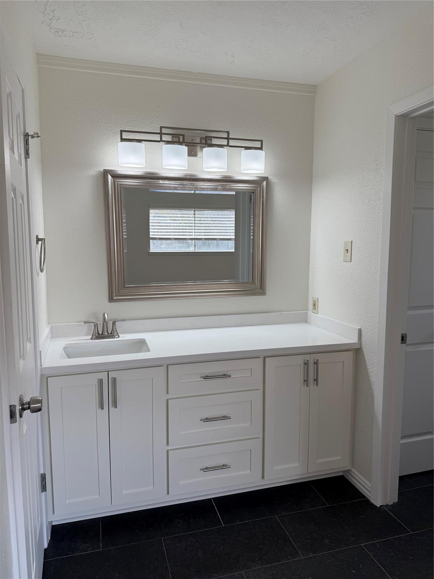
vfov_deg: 71.6
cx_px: 217
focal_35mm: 24
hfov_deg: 56.8
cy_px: 290
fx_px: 401
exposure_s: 1/355
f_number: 1.78
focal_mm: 6.76
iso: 100
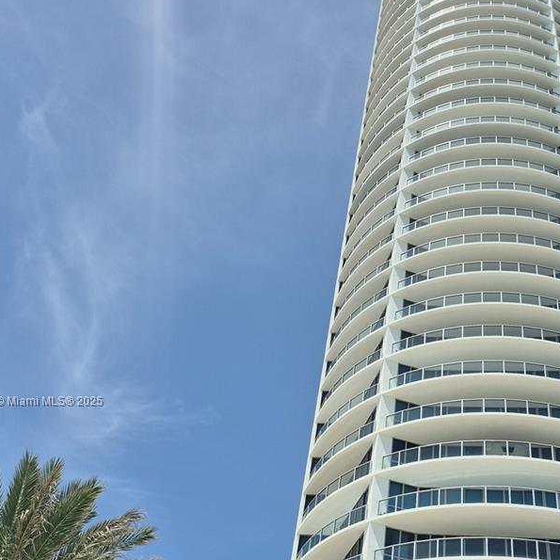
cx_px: 354
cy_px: 402
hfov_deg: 40.6
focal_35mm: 41
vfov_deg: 40.1
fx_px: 750
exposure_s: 1/2624
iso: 25
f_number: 1.8
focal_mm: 5.4
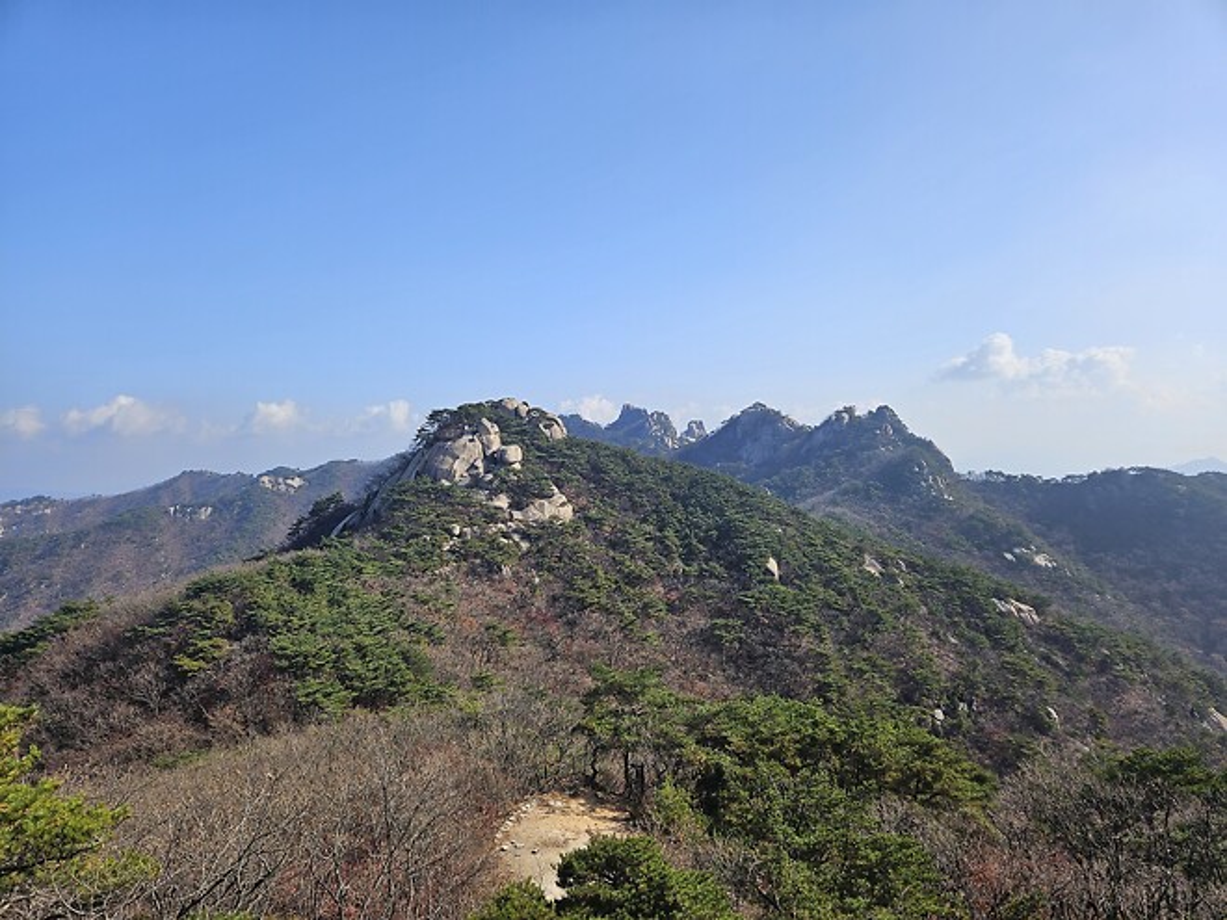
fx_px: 815
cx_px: 614
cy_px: 460
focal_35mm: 23
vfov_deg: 58.9
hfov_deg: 73.9
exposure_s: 1/1983
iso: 25
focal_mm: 5.4
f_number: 1.8
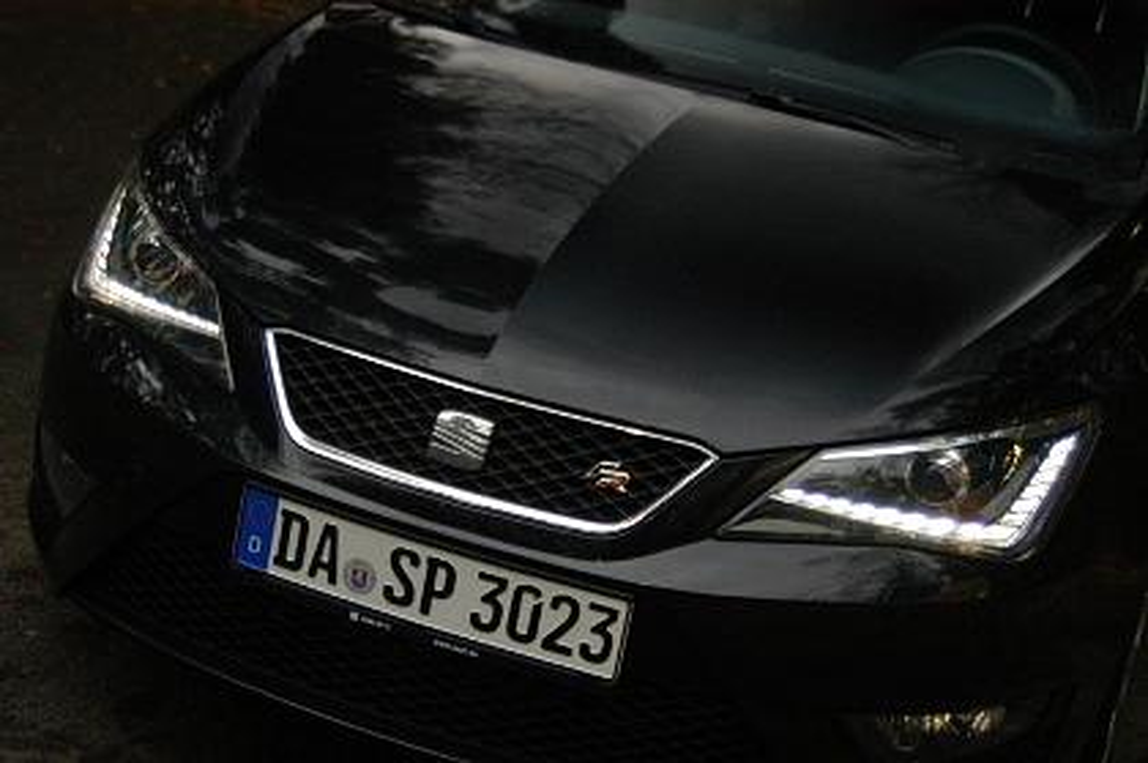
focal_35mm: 69
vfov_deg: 19.7
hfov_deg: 29.3
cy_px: 382
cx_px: 574
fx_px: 2198
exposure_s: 1/60
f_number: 3
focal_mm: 46
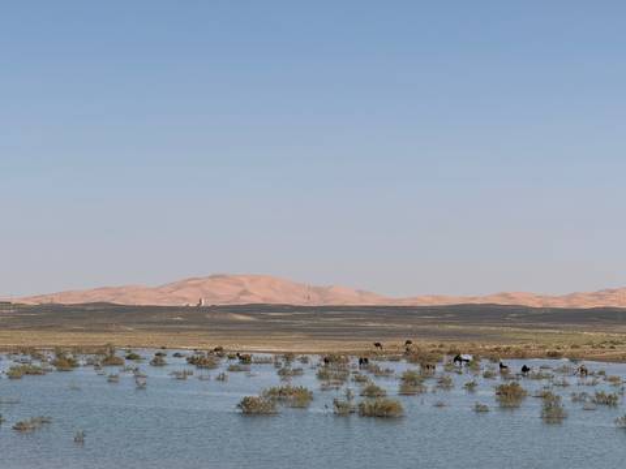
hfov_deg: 16.4
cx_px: 313
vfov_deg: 12.3
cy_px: 234
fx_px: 2170
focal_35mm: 120
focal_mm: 15.66
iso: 50
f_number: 2.8
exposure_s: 1/2525
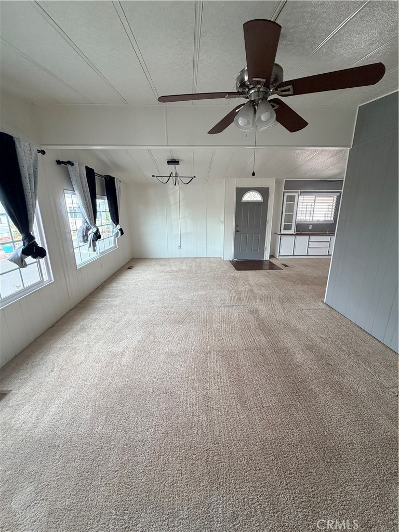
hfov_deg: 85.7
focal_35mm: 14
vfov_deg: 102.1
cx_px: 200
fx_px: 215
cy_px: 266
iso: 200
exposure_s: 1/120
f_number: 2.2
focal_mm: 2.22
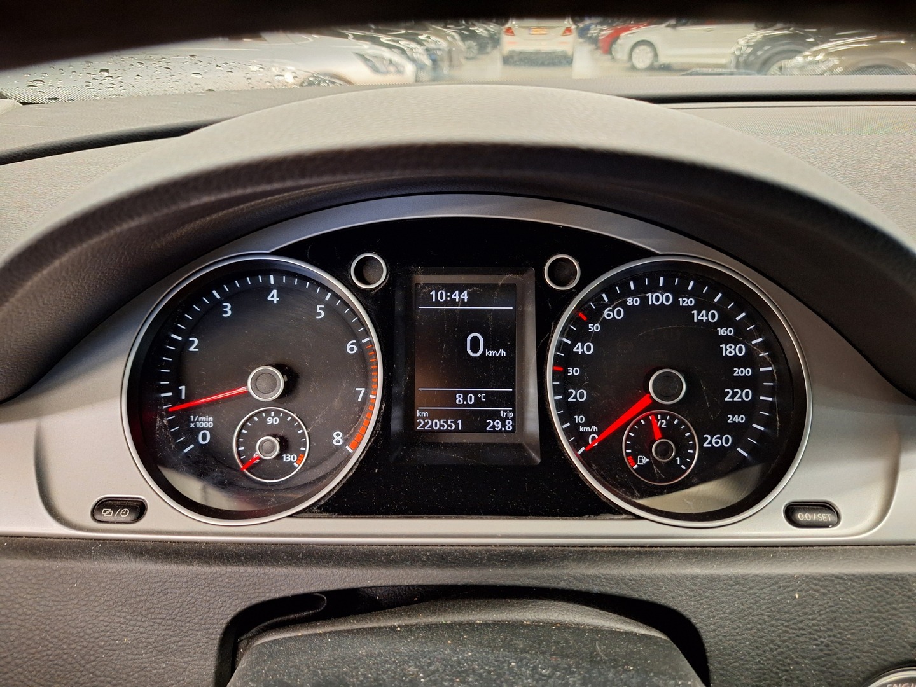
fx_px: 609
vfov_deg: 58.9
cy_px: 344
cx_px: 458
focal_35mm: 23
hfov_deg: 73.9
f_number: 1.8
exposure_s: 1/25
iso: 400
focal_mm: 5.54
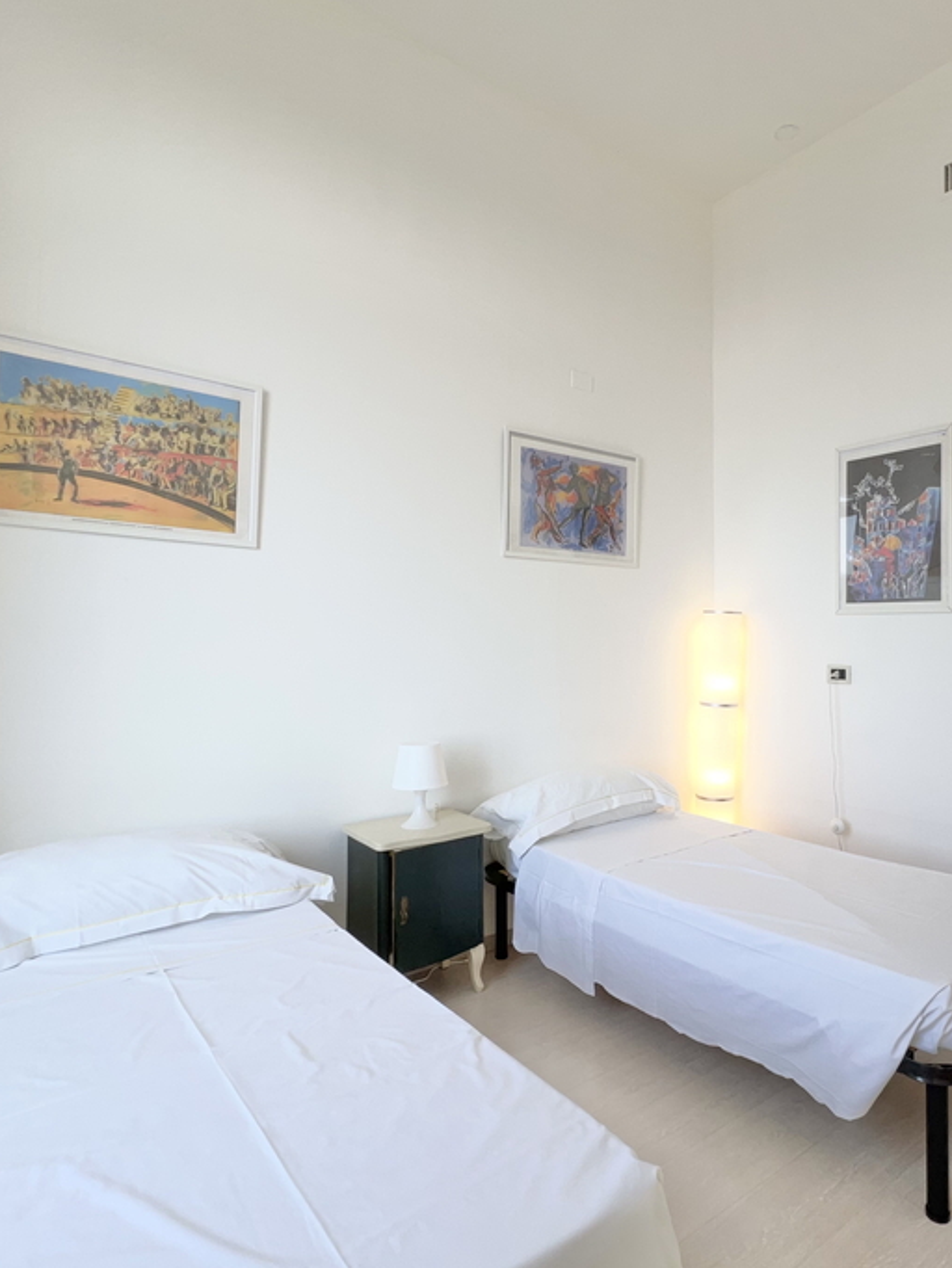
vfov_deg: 84.6
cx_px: 631
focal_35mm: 19
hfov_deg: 66.9
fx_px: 696
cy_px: 632
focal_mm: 1.57
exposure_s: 1/135
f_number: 1.8
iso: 25
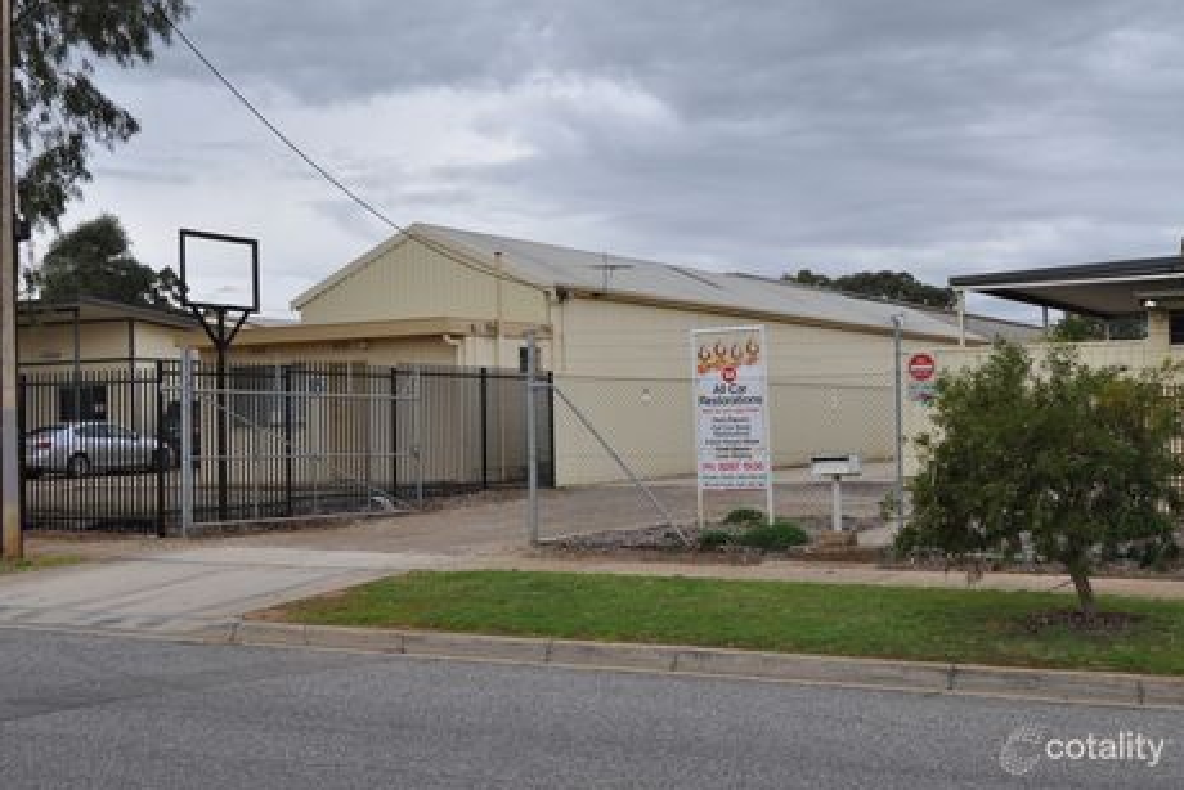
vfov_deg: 27.5
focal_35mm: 49
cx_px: 602
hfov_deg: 40.3
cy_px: 398
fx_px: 1612
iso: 200
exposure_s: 1/250
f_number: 8
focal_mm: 32
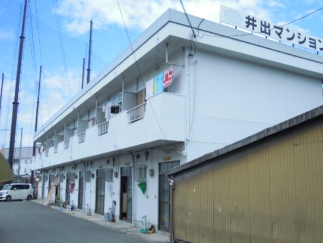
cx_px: 172
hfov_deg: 51.3
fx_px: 336
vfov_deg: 39.7
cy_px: 120
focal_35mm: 36
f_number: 2.7
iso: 100
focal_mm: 5
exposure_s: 1/800
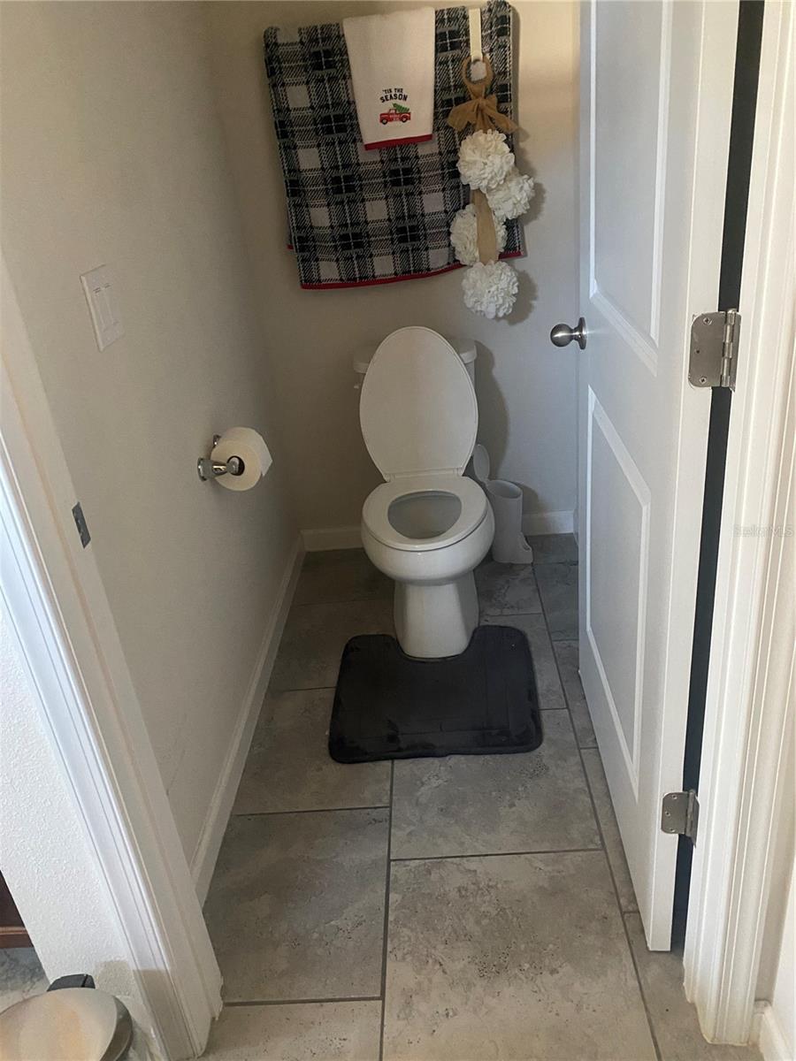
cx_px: 398
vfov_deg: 67.3
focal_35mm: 26
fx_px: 797
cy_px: 530
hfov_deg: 53.1
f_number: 1.8
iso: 640
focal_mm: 4.25
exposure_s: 1/32
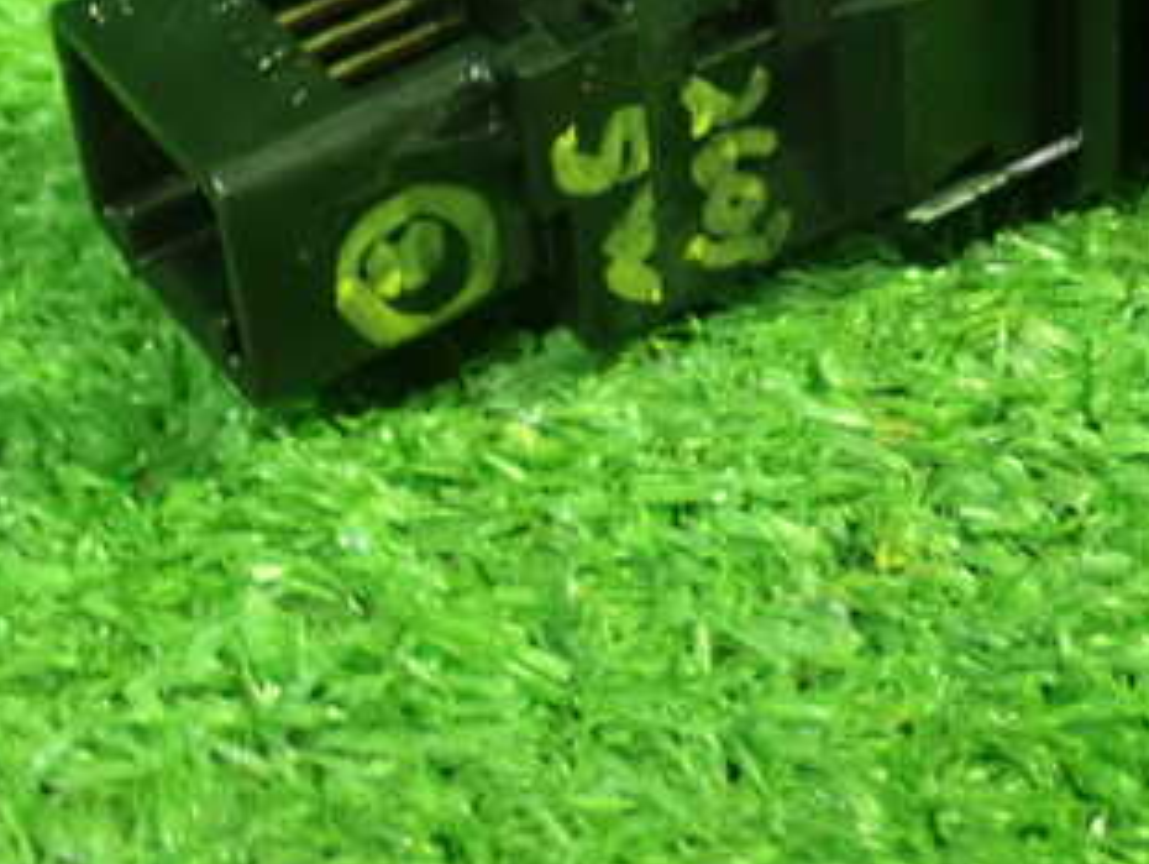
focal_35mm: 118
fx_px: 3920
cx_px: 741
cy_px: 145
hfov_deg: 16.6
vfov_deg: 12.5
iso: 1600
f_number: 3.6
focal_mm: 11.01
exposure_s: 1/20
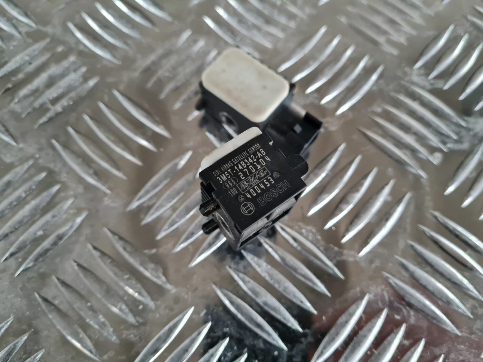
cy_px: 181
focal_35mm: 26
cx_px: 242
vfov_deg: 53.1
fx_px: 363
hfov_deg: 67.3
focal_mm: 5.4
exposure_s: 1/33
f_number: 1.8
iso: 640
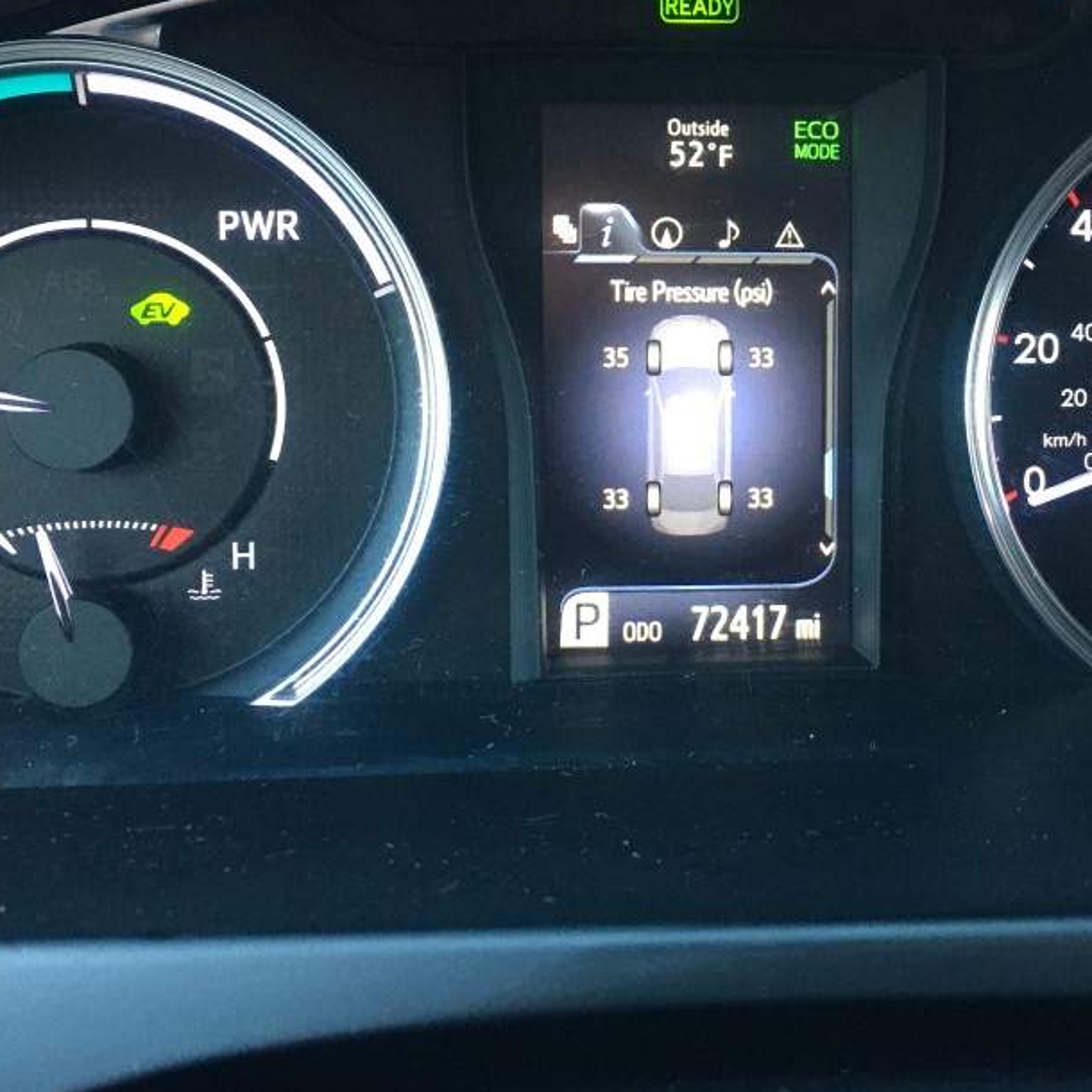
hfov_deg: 39.0
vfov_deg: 38.9
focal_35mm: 43
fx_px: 1535
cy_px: 414
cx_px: 666
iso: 200
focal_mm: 4.15
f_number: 2.2
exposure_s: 1/30
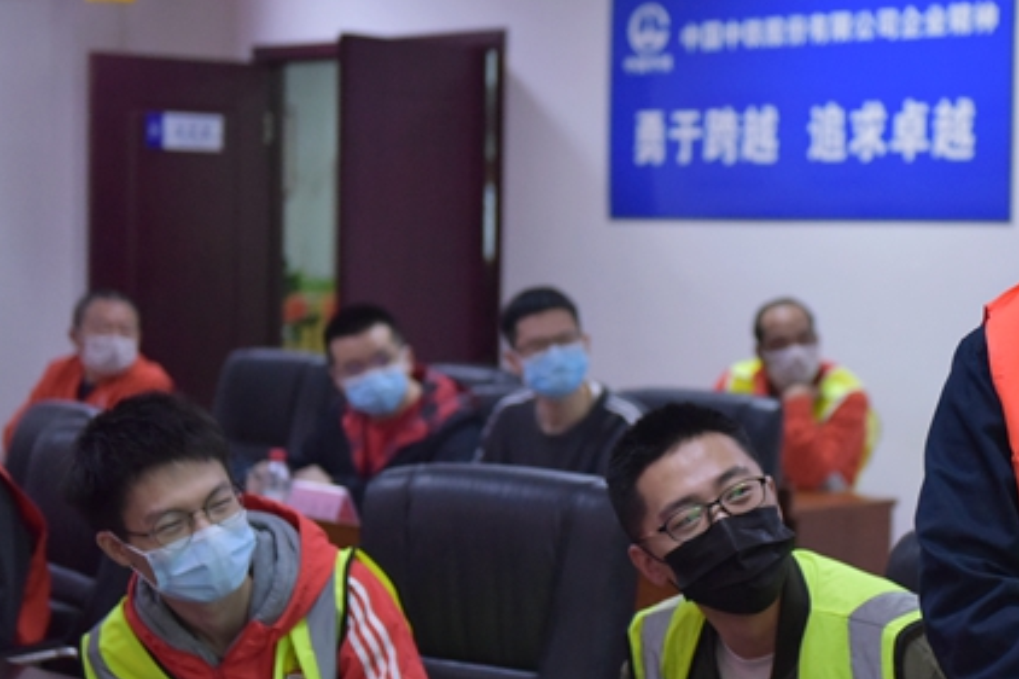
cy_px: 383
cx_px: 756
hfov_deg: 24.2
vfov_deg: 16.4
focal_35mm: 83
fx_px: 2348
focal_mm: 50
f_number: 2.8
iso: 4000
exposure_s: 1/200
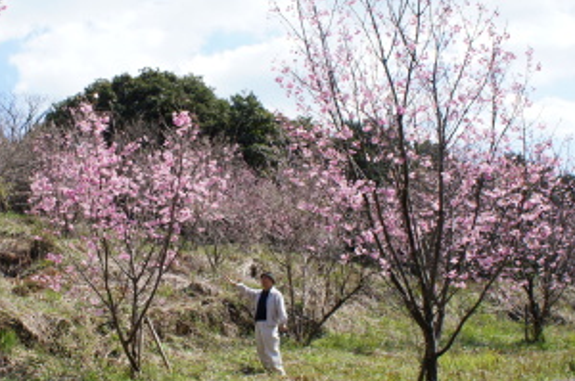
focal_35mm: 45
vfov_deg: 29.8
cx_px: 188
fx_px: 718
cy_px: 178
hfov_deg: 43.0
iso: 200
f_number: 13
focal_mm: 18
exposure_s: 1/160
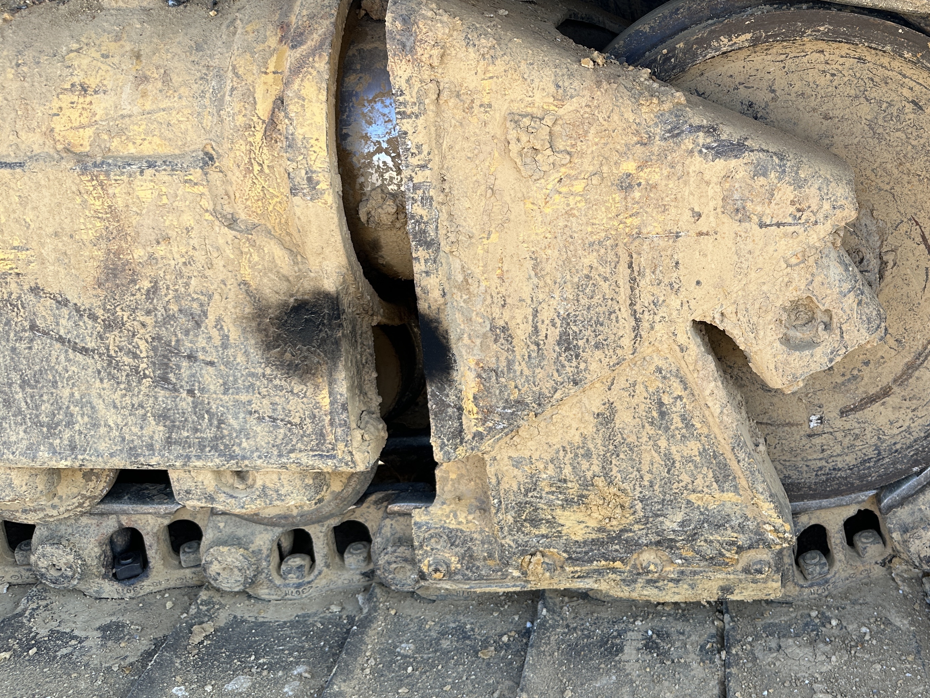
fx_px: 940
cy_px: 292
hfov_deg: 51.1
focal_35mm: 35
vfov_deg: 40.6
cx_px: 661
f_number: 1.78
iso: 80
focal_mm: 6.86
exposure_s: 1/756
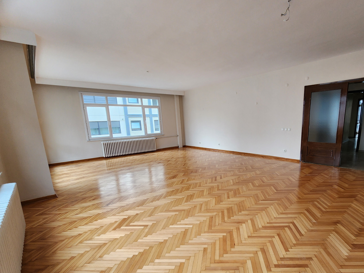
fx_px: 168
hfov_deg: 93.6
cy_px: 155
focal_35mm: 16
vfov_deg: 77.7
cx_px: 212
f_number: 2.2
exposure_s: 1/50
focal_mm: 2.2
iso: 125
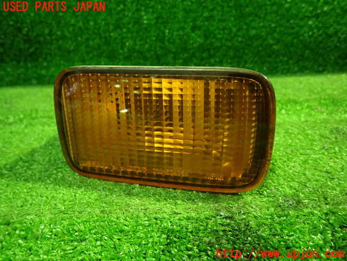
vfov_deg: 54.9
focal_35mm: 25
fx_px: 251
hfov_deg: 69.4
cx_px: 174
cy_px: 130
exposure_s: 1/25
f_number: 2
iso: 800
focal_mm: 4.5
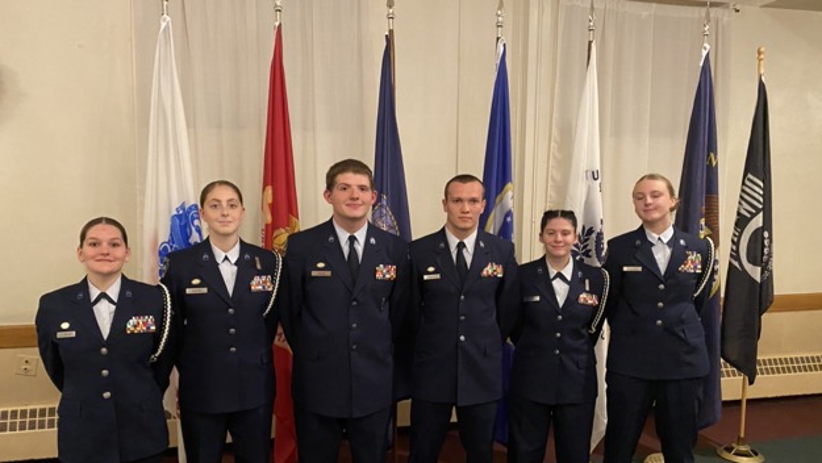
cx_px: 405
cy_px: 284
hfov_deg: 66.0
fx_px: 632
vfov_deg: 40.0
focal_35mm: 29
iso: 800
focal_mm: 4.25
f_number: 1.8
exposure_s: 1/30
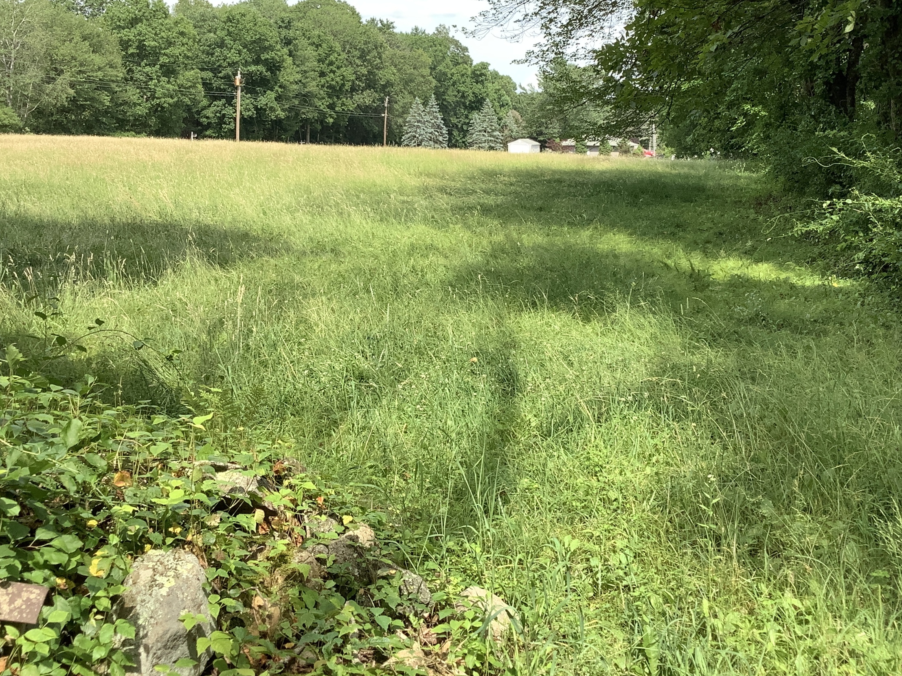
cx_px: 470
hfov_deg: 43.8
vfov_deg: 33.4
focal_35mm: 43
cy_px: 256
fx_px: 1120
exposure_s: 1/554
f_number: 2.4
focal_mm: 3.3
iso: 25
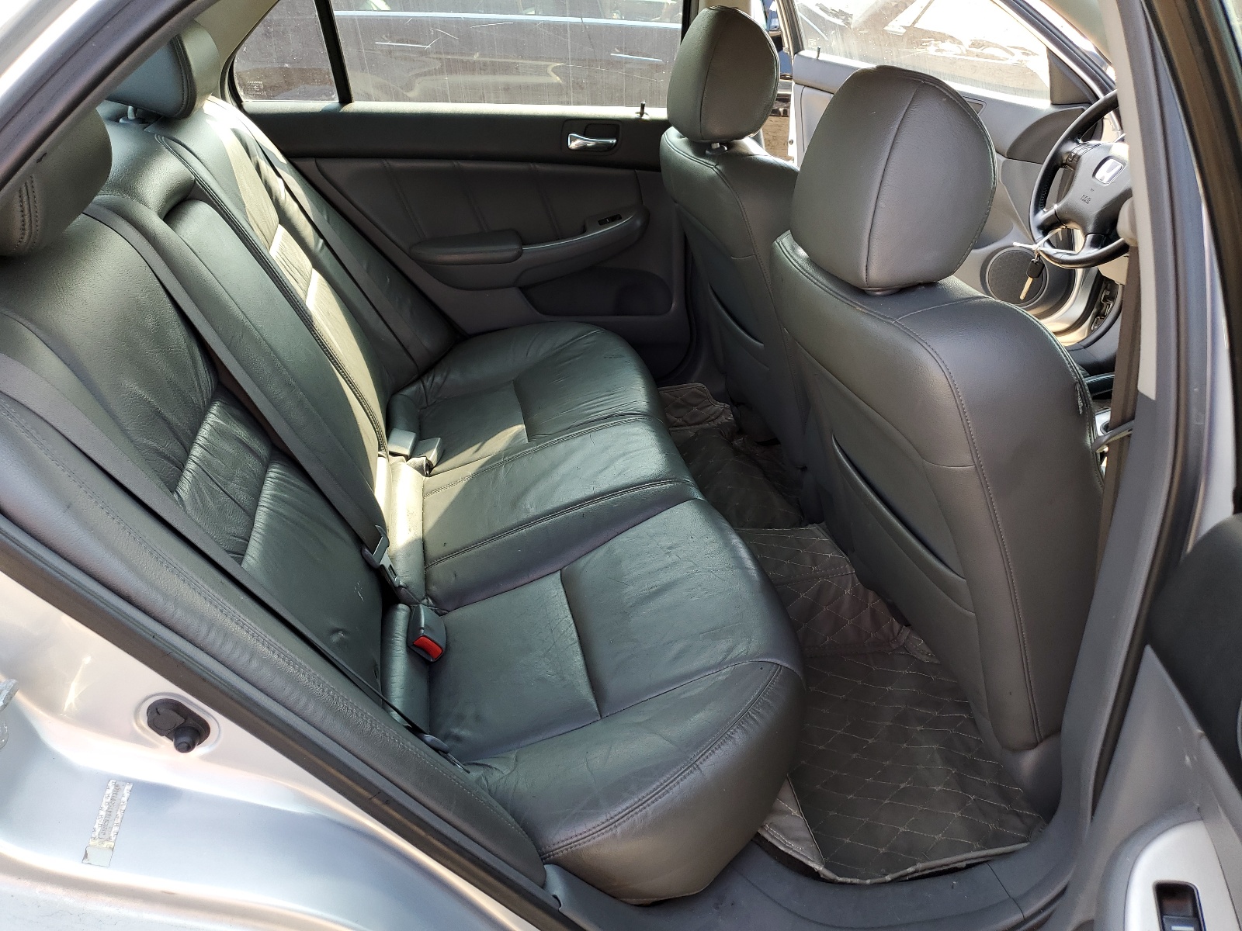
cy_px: 466
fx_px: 933
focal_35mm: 26
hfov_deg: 67.3
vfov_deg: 53.1
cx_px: 621
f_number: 1.5
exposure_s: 1/217
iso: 50
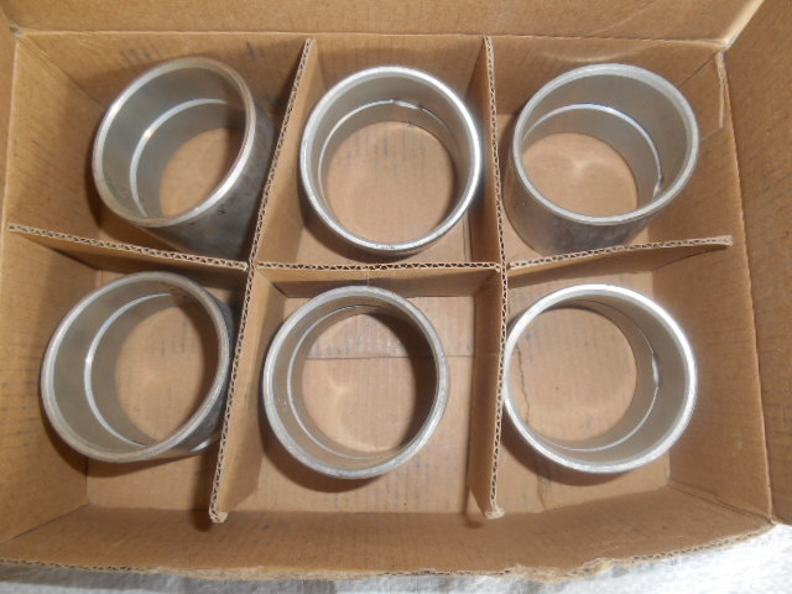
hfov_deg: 67.3
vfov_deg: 53.1
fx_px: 595
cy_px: 297
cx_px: 396
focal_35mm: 26
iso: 80
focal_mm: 4.7
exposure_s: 1/25
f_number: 3.4
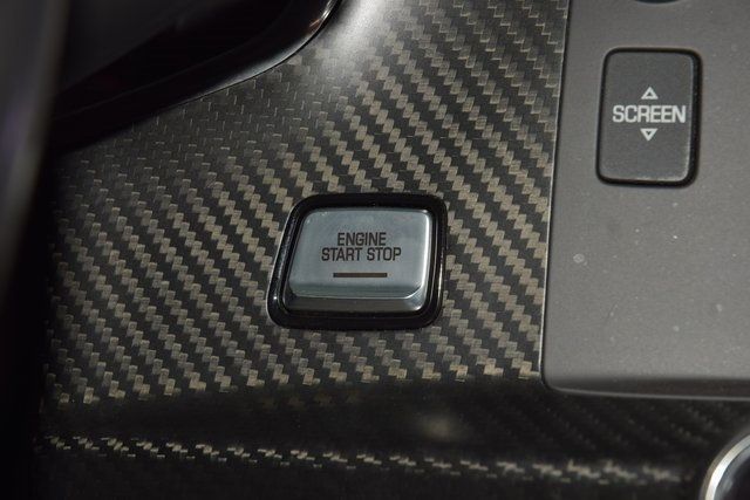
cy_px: 250
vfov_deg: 13.0
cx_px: 375
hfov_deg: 19.5
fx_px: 2188
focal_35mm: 105
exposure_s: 1/125
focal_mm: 70
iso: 100
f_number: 8
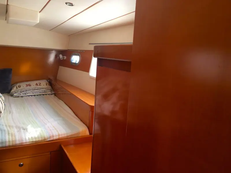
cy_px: 86
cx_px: 116
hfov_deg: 61.7
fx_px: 194
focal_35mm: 29
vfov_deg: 48.2
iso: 32
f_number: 2.2
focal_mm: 4.15
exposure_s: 1/30
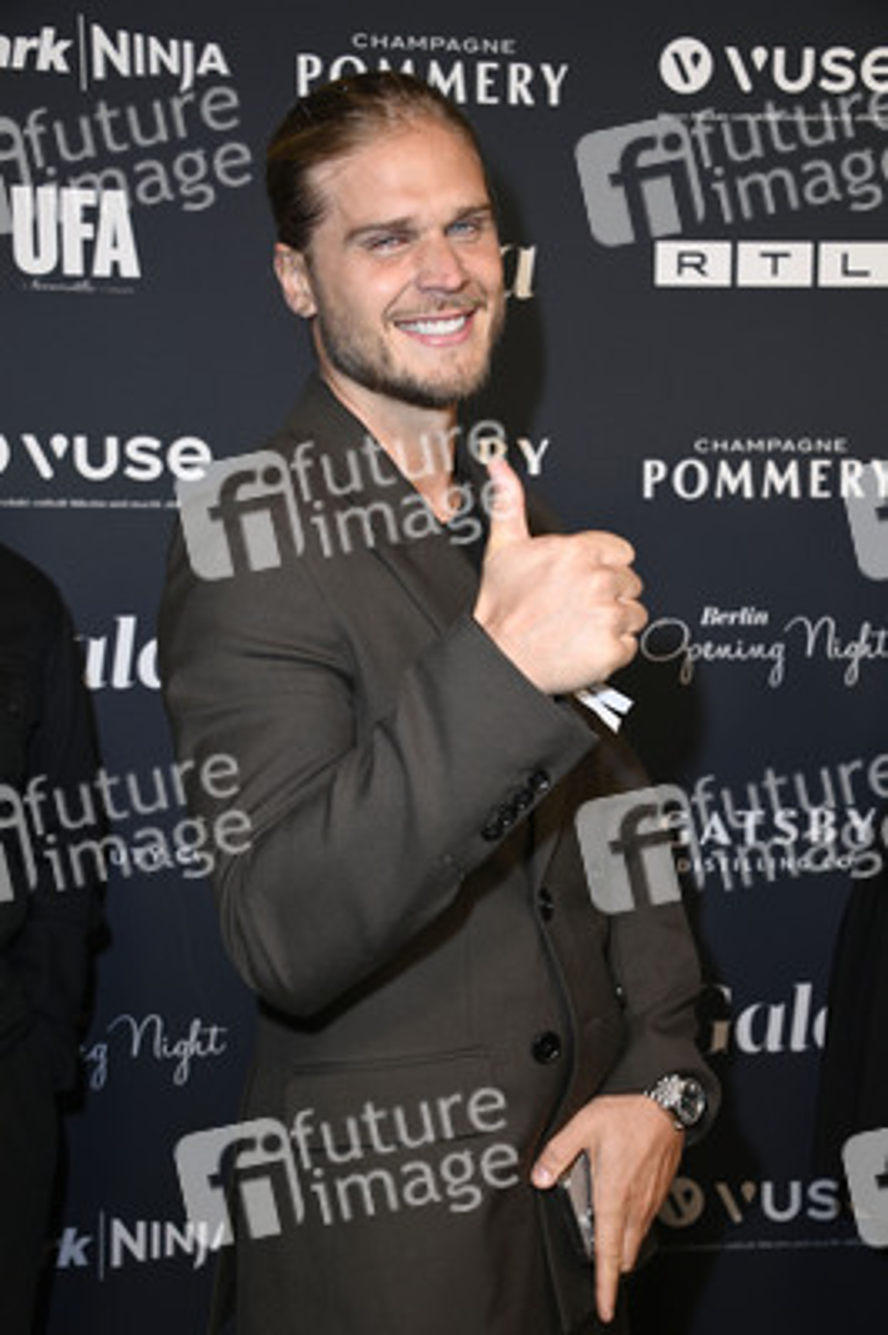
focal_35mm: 48
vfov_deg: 41.1
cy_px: 668
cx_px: 444
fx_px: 1779
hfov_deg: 28.0
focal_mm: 48
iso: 800
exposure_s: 1/250
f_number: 5.6
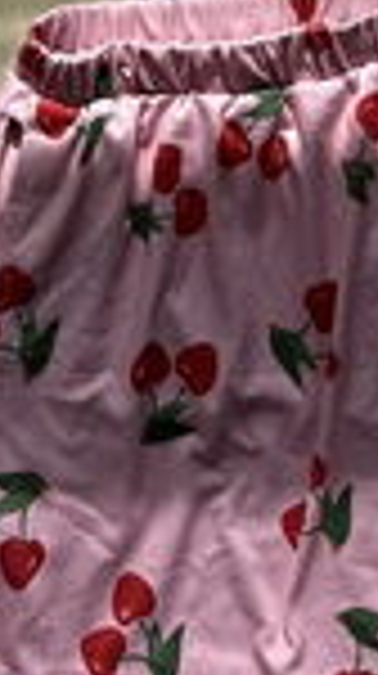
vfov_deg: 20.6
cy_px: -236
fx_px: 1663
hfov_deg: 12.9
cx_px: 284
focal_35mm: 93
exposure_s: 1/1949
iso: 80
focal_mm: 6.86
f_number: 1.78
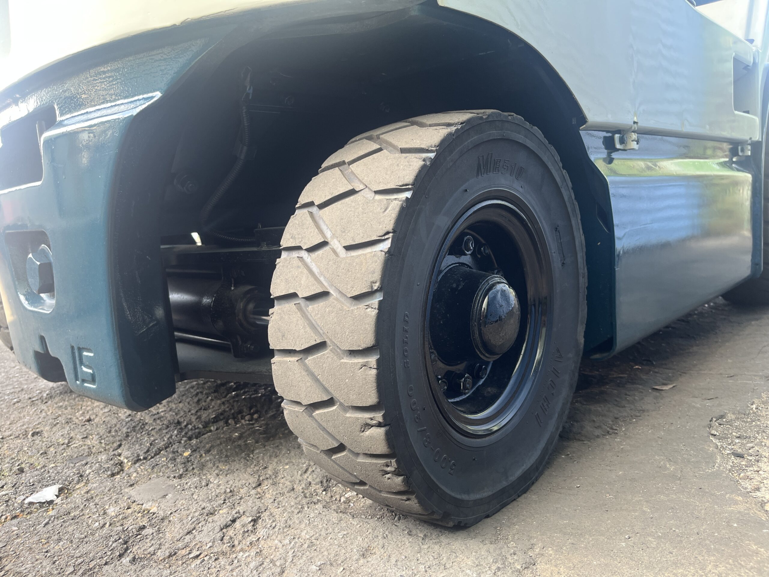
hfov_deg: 67.3
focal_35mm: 26
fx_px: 578
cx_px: 384
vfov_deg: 53.1
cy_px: 288
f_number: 1.6
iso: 80
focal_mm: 5.1
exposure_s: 1/121
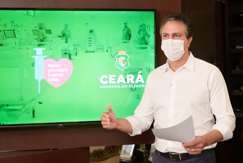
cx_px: 122
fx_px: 520
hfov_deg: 26.3
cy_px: 82
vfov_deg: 17.7
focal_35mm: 77
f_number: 6.3
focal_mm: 77
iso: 4000
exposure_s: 1/100
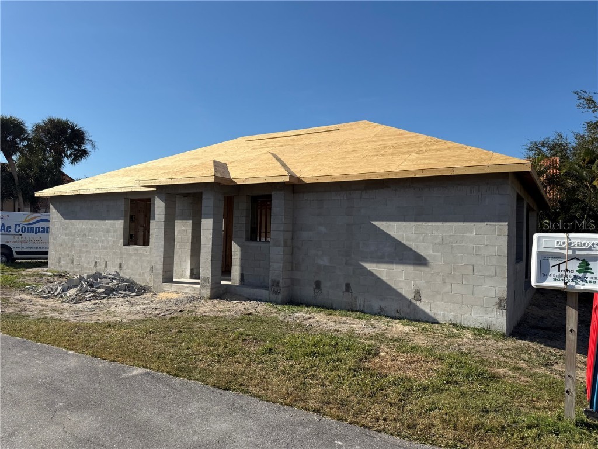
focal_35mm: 24
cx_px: 299
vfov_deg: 56.8
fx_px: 415
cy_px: 224
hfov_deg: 71.6
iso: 80
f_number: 1.78
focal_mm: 6.76
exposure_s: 1/6173
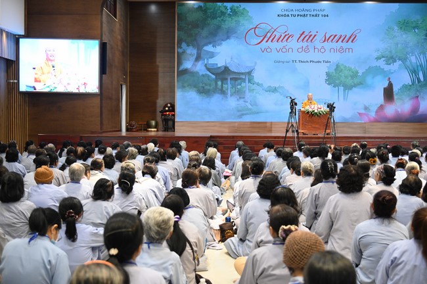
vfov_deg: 30.5
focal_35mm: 44
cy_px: 142
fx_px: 521
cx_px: 214
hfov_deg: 44.5
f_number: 4
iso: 3200
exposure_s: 1/125
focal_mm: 44
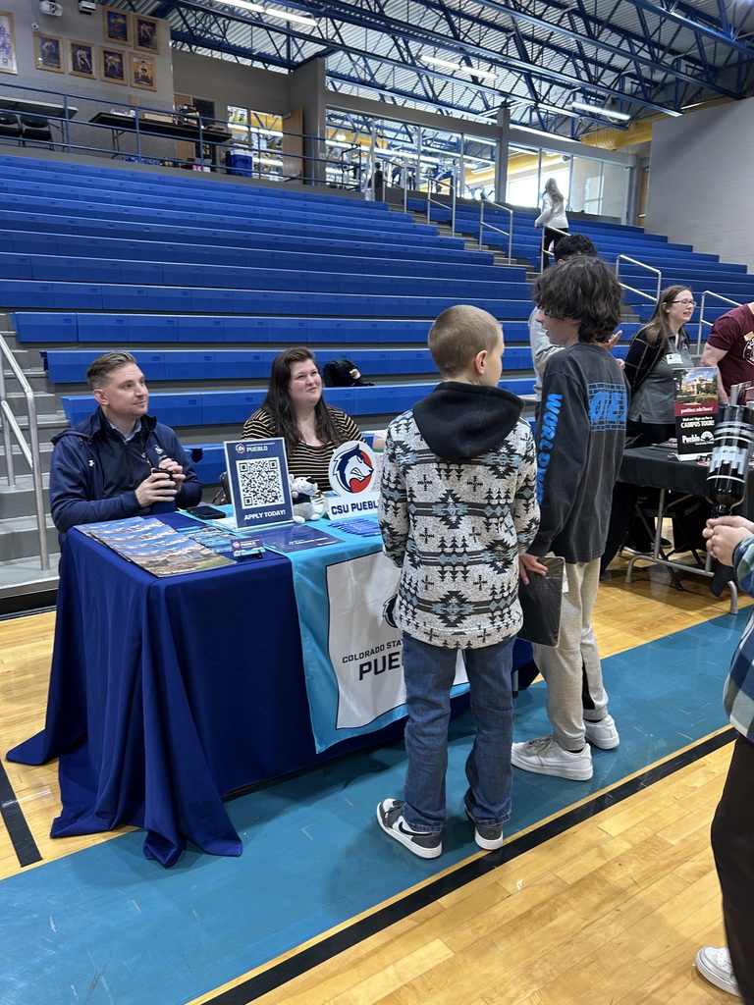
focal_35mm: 26
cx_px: 377
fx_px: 755
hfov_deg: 53.1
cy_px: 502
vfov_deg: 67.3
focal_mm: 5.7
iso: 125
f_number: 1.5
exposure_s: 1/60
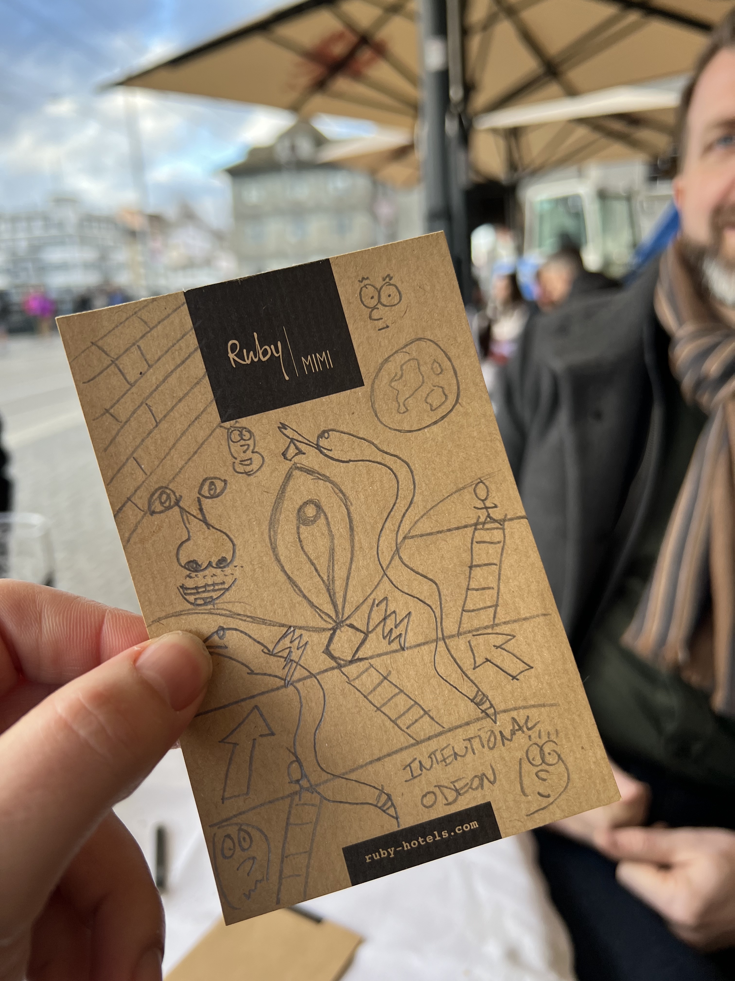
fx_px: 736
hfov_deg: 53.1
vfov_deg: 67.3
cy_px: 490
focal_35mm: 26
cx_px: 368
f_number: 1.5
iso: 64
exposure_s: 1/162
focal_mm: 5.7
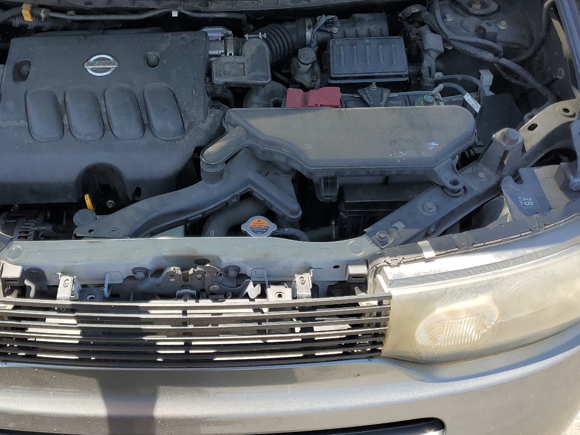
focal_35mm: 38
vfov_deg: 37.4
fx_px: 637
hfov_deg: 48.5
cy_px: 154
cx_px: 212
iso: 50
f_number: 1.5
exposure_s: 1/714
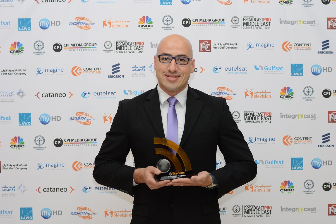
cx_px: 168
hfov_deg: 27.0
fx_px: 699
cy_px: 112
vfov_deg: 18.1
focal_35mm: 75
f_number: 4.5
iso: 800
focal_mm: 50
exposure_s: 1/160
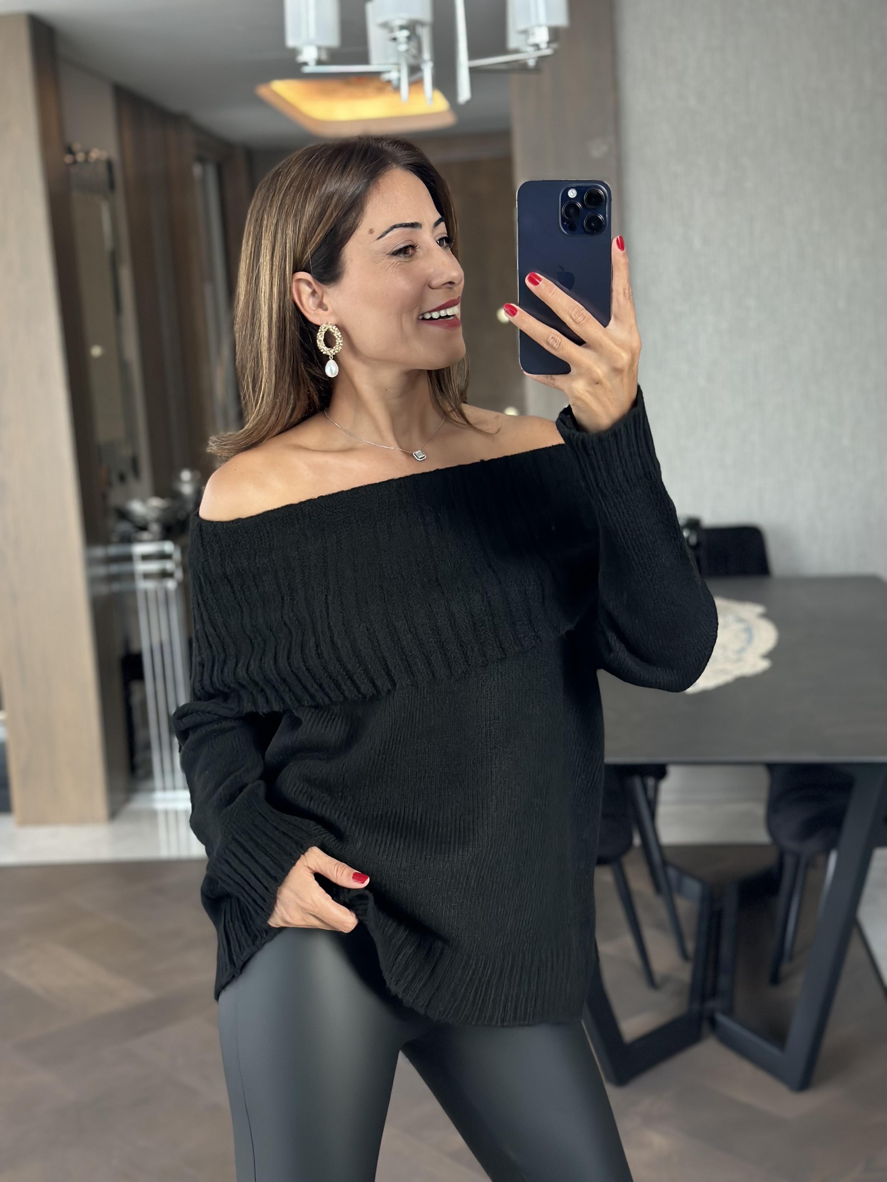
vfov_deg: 39.7
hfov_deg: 30.3
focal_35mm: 48
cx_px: 444
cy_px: 591
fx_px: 1640
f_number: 1.78
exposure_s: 1/60
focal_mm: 6.86
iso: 250
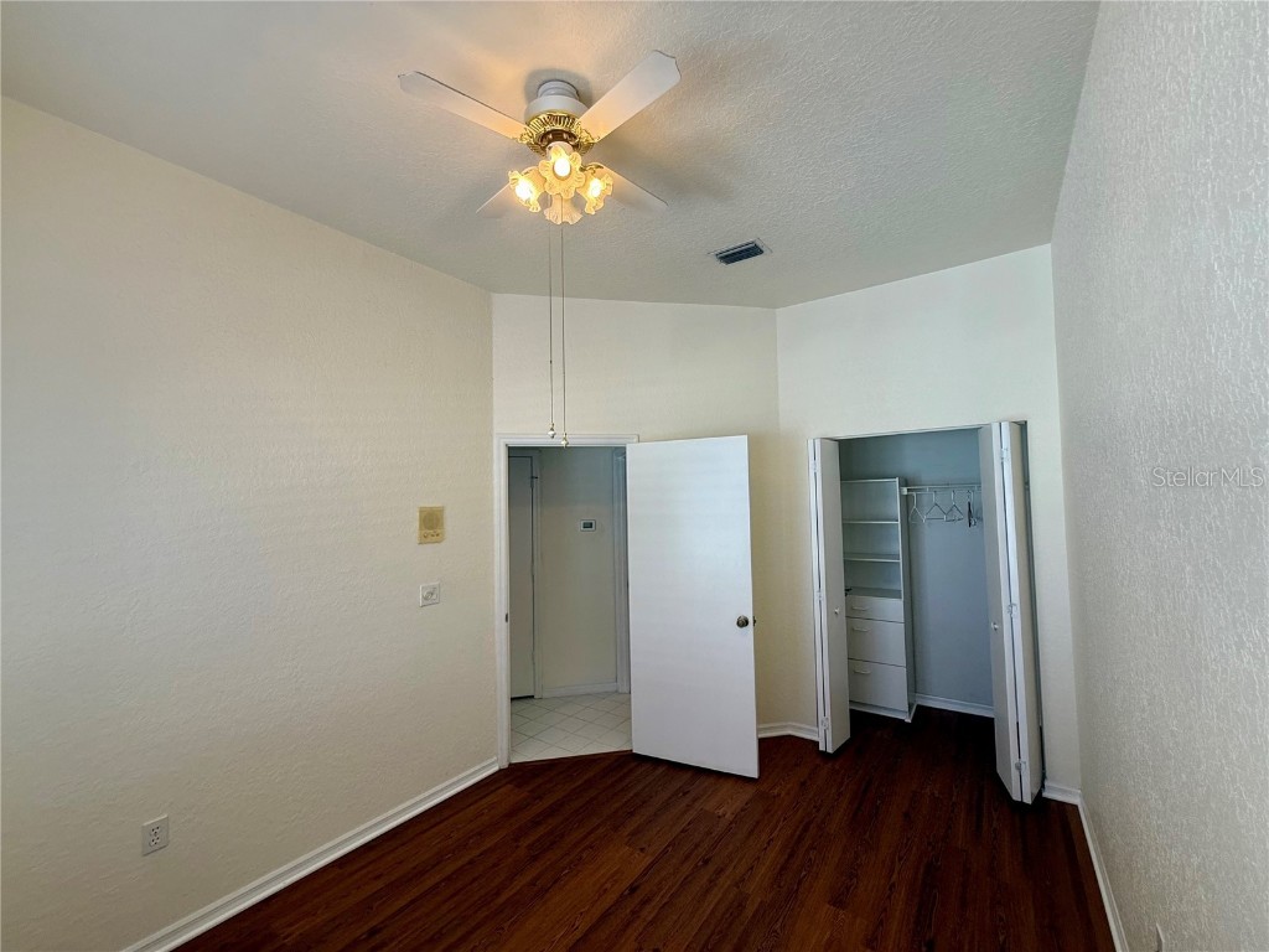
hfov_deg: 102.1
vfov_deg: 85.7
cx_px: 634
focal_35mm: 14
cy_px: 476
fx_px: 513
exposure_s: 1/120
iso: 100
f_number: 2.2
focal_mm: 2.22
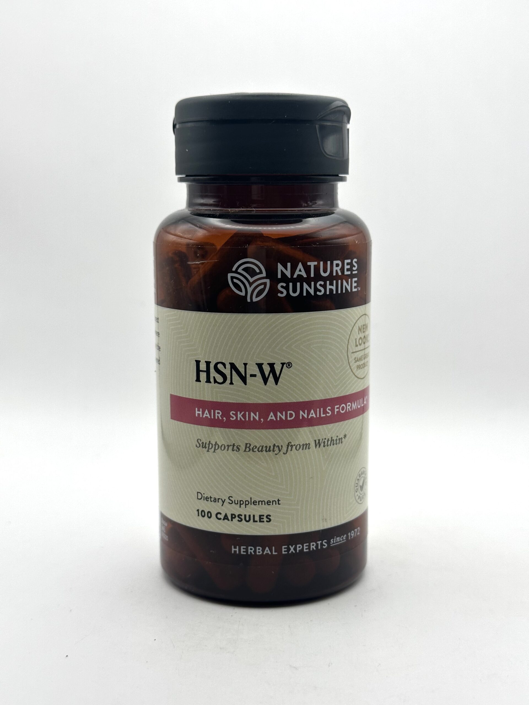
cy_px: 352
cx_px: 264
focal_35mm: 48
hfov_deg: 30.3
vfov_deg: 39.7
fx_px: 978
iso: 64
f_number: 1.78
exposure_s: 1/327
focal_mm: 6.86
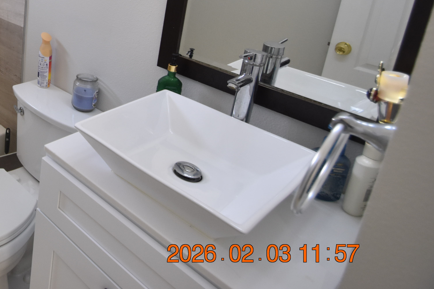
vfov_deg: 39.2
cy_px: 8
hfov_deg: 50.9
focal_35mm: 30
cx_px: 7
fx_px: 362
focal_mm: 10
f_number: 3.5
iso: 800
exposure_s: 1/45
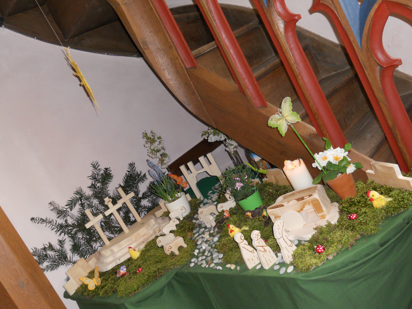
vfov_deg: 37.7
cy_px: 154
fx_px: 452
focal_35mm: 38
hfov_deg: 49.0
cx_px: 206
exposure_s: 1/30
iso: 250
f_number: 3.9
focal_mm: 6.9
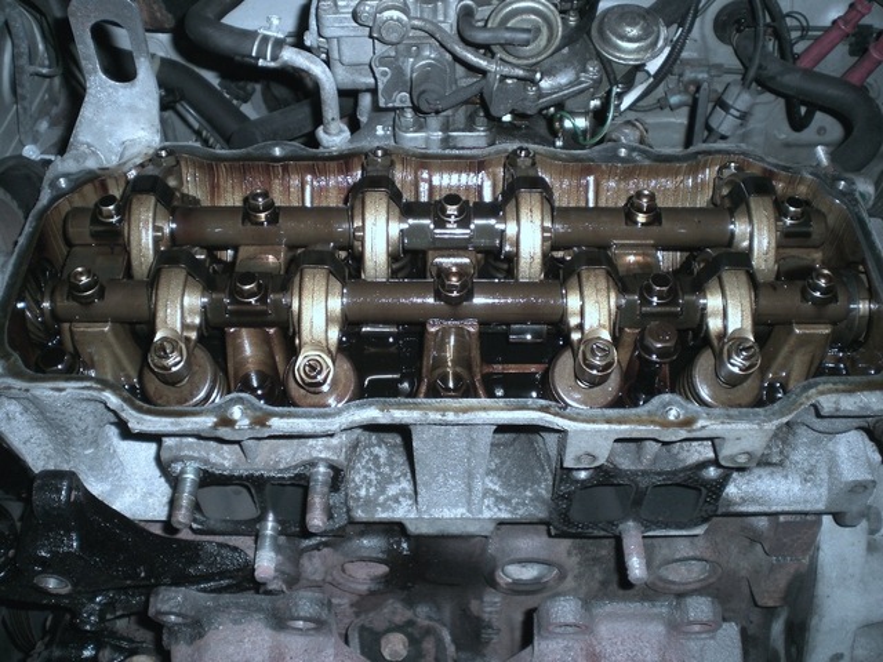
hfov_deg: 49.0
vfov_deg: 37.7
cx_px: 442
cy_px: 331
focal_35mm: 38
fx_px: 969
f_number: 3.1
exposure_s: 1/60
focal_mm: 6.3
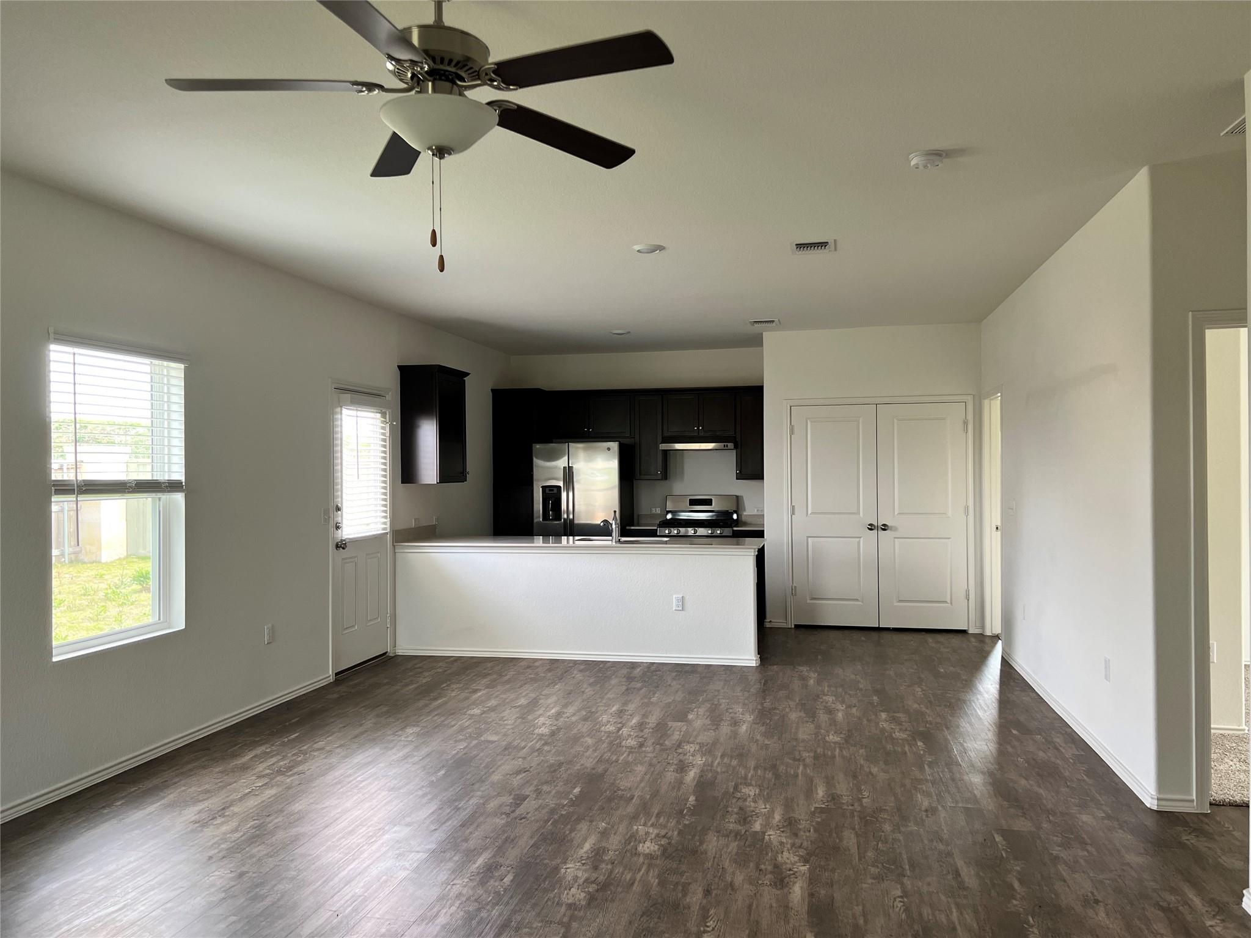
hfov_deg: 67.3
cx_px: 626
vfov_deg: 53.1
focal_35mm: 26
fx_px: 940
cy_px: 469
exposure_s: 1/121
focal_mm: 5.7
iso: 100
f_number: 1.5
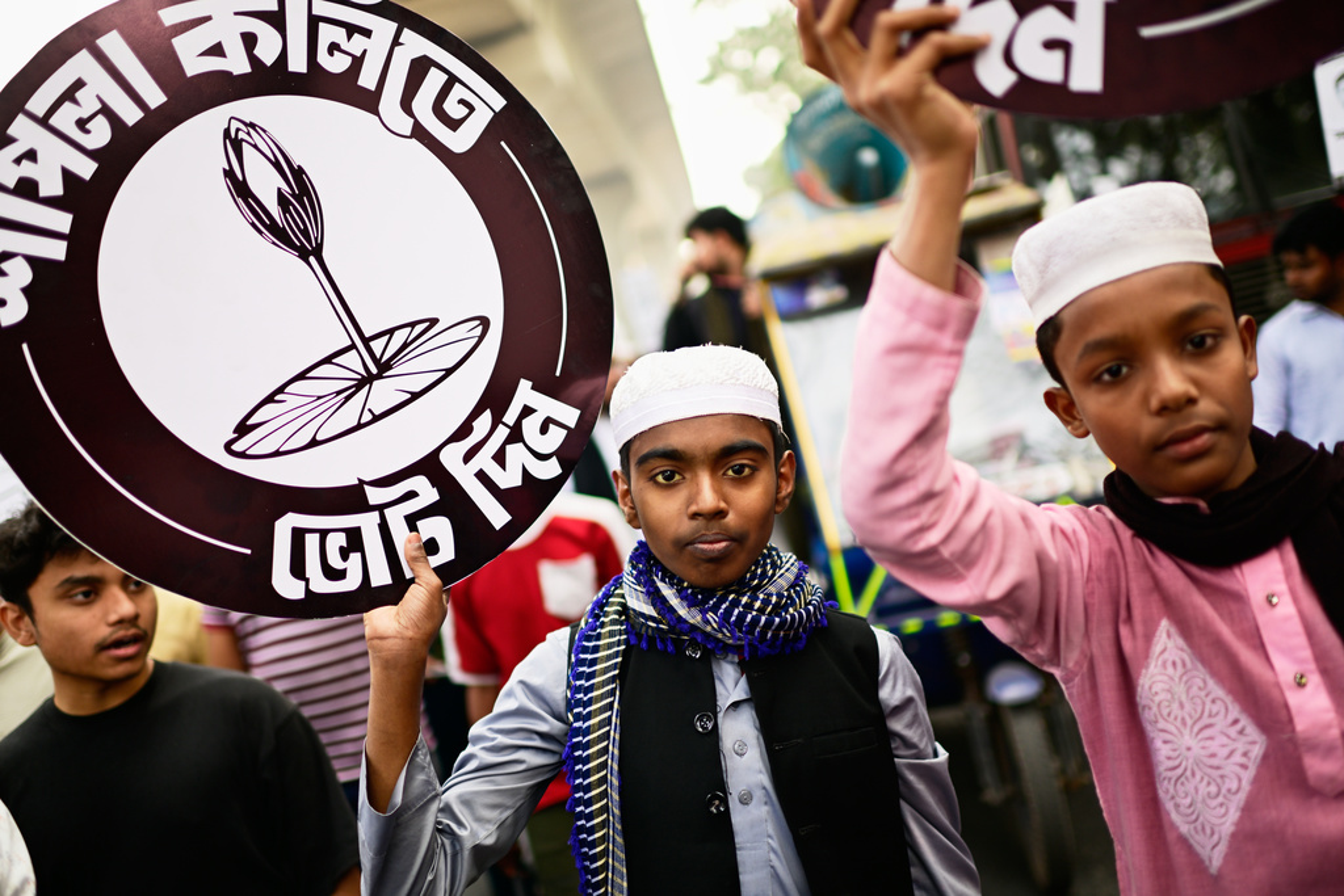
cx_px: 672
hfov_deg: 54.4
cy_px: 448
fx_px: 1307
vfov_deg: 37.9
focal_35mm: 35
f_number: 1.4
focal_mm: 35
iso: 100
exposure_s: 1/500
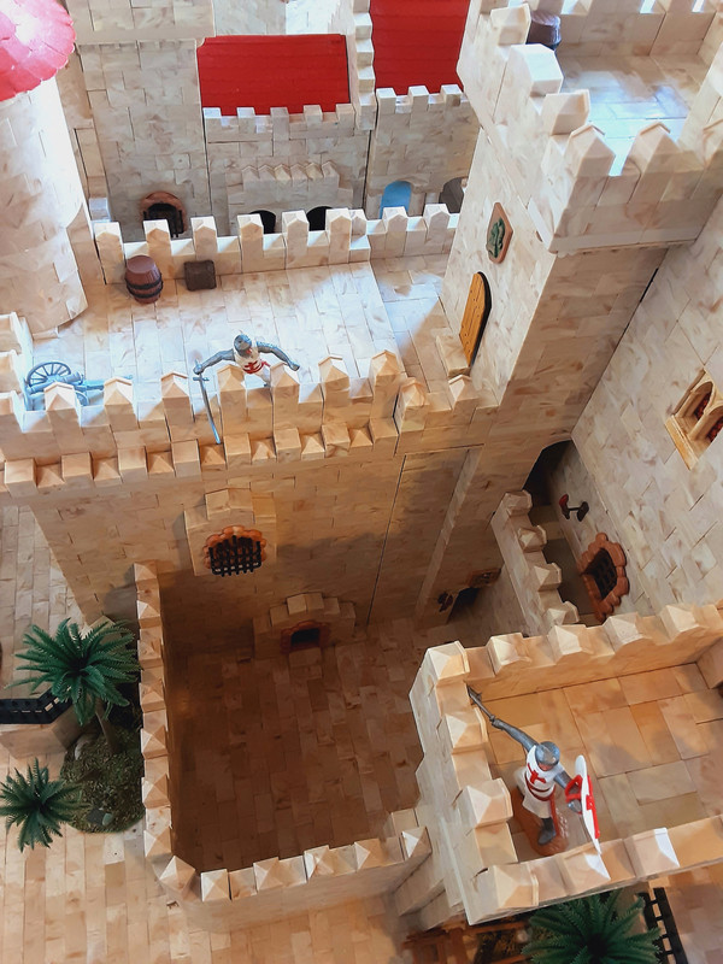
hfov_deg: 49.7
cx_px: 362
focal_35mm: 28
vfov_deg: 63.4
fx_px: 780
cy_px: 482
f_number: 1.9
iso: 160
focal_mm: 2.9
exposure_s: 1/25
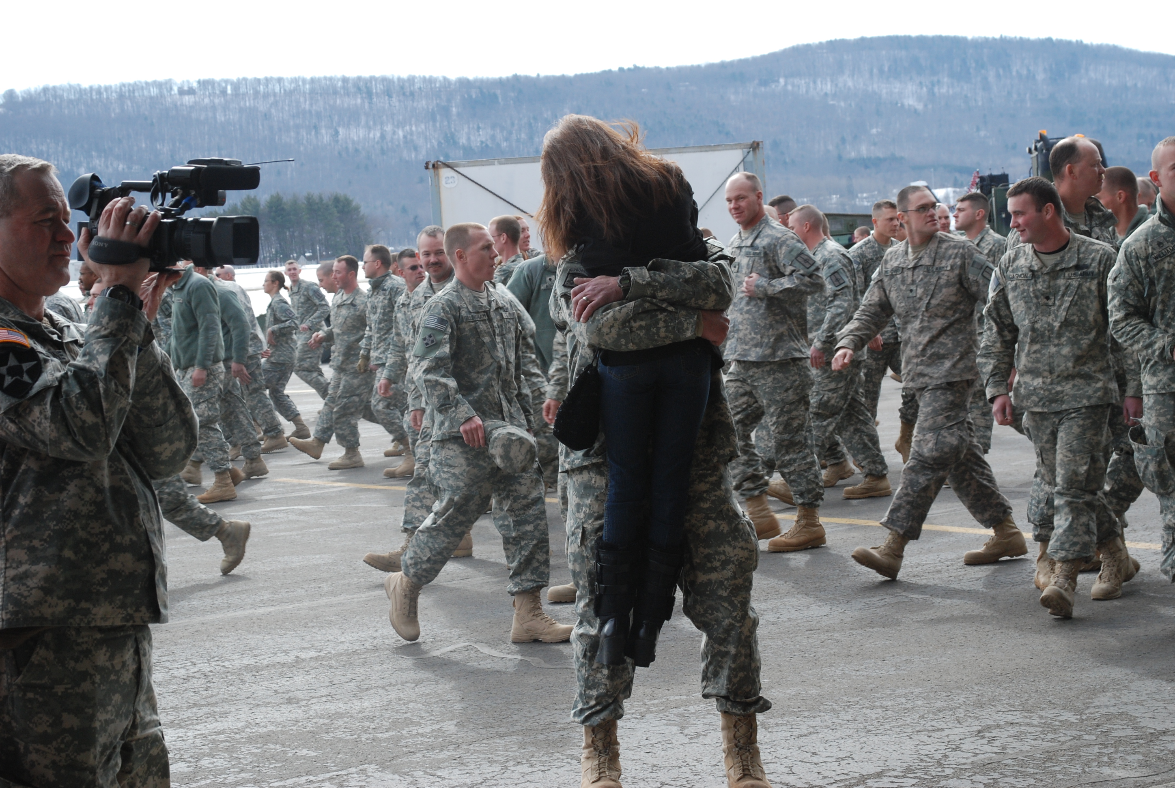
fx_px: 2551
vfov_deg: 17.6
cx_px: 588
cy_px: 394
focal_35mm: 78
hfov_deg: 25.9
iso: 320
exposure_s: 1/250
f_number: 8
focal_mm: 52
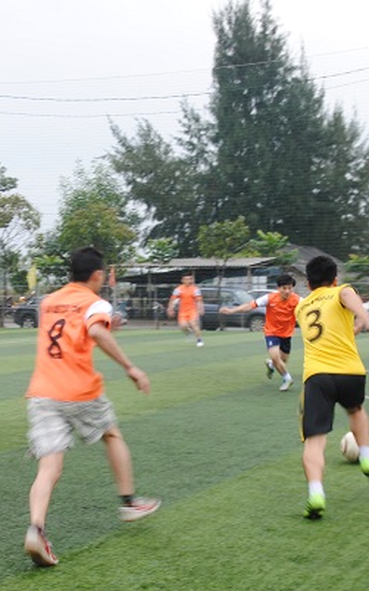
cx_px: 68
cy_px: 330
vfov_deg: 34.5
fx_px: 950
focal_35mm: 59
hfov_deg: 21.7
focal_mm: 20
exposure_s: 1/40
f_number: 3.2
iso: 200
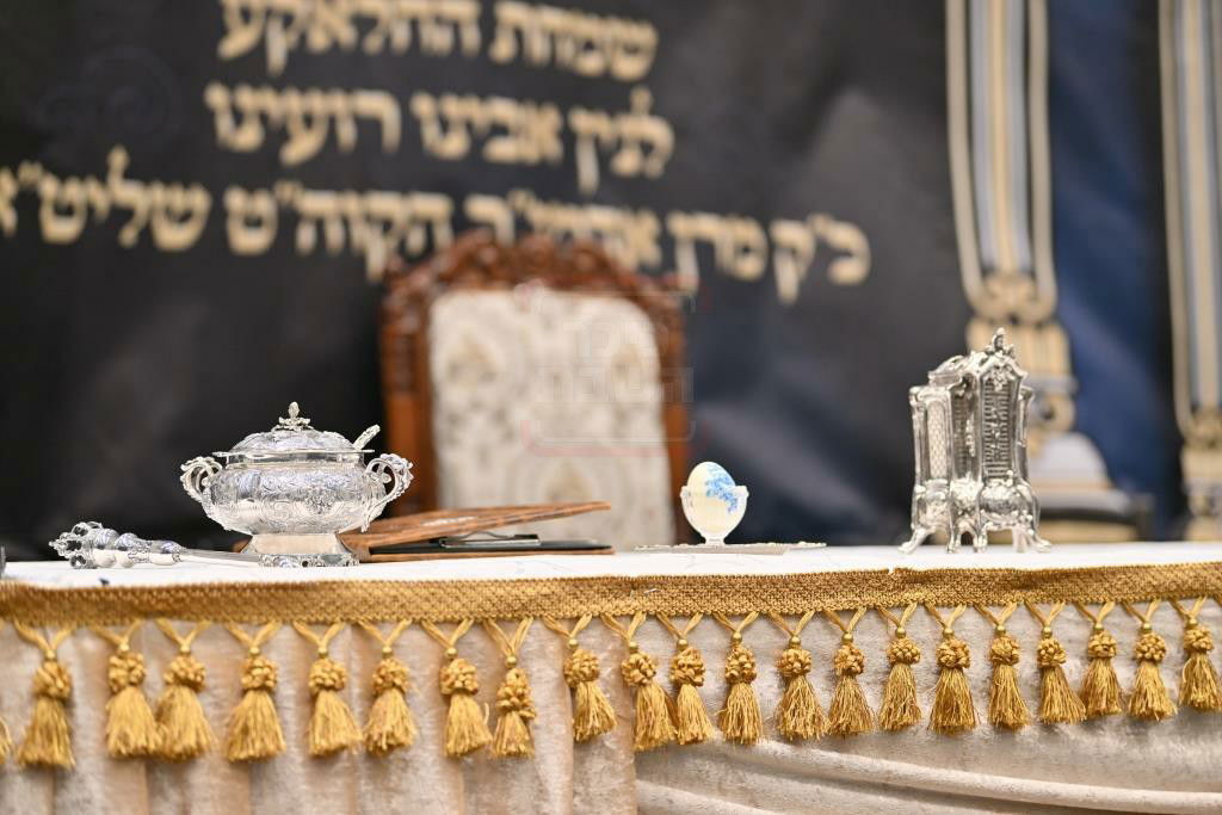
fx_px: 2376
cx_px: 611
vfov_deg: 19.5
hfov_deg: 28.8
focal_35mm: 70
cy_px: 408
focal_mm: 70
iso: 250
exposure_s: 1/400
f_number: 2.8
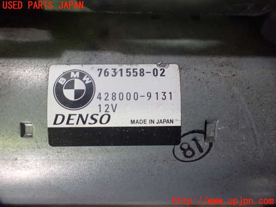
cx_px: 138
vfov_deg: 46.8
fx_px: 239
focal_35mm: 30
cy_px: 104
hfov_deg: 60.0
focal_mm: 5.4
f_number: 2.3
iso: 800
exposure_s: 1/60
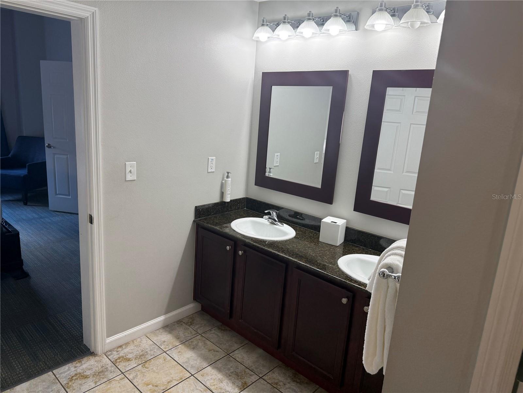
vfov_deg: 56.8
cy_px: 196
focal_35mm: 24
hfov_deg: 71.6
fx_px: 363
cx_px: 262
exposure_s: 1/136
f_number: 1.78
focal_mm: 6.76
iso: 100
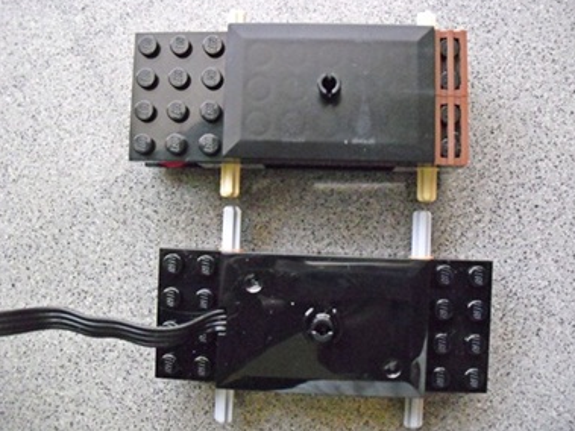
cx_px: 300
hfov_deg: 49.0
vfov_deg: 37.7
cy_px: 209
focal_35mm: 38
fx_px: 631
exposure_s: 1/100
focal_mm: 6.3
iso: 800
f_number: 3.1
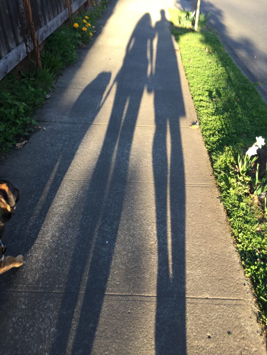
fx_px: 298
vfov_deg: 61.7
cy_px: 178
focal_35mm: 29
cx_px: 134
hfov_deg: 48.2
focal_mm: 4.15
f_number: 2.2
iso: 32
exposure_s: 1/120
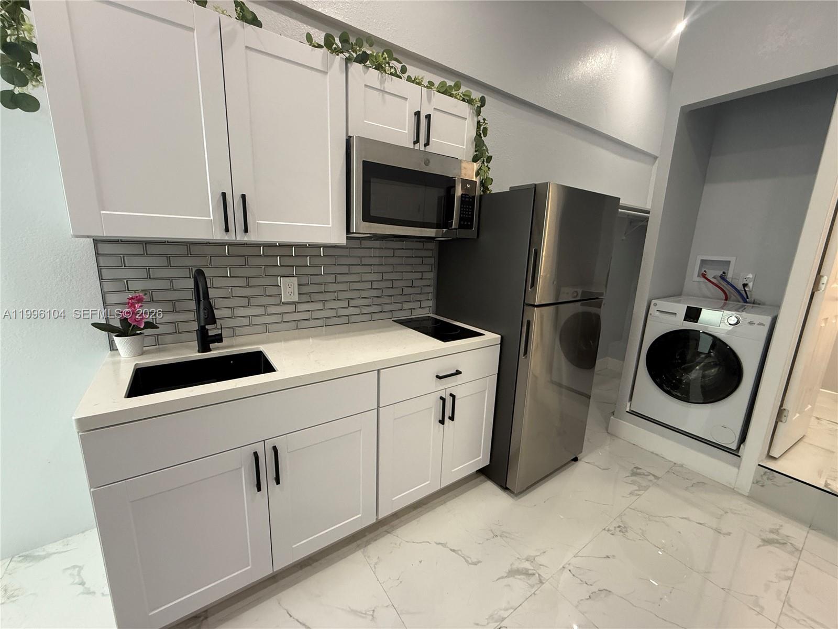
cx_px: 419
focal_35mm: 14
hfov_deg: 102.1
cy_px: 314
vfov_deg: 85.7
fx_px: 339
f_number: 2.2
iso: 320
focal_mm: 2.22
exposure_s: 1/120
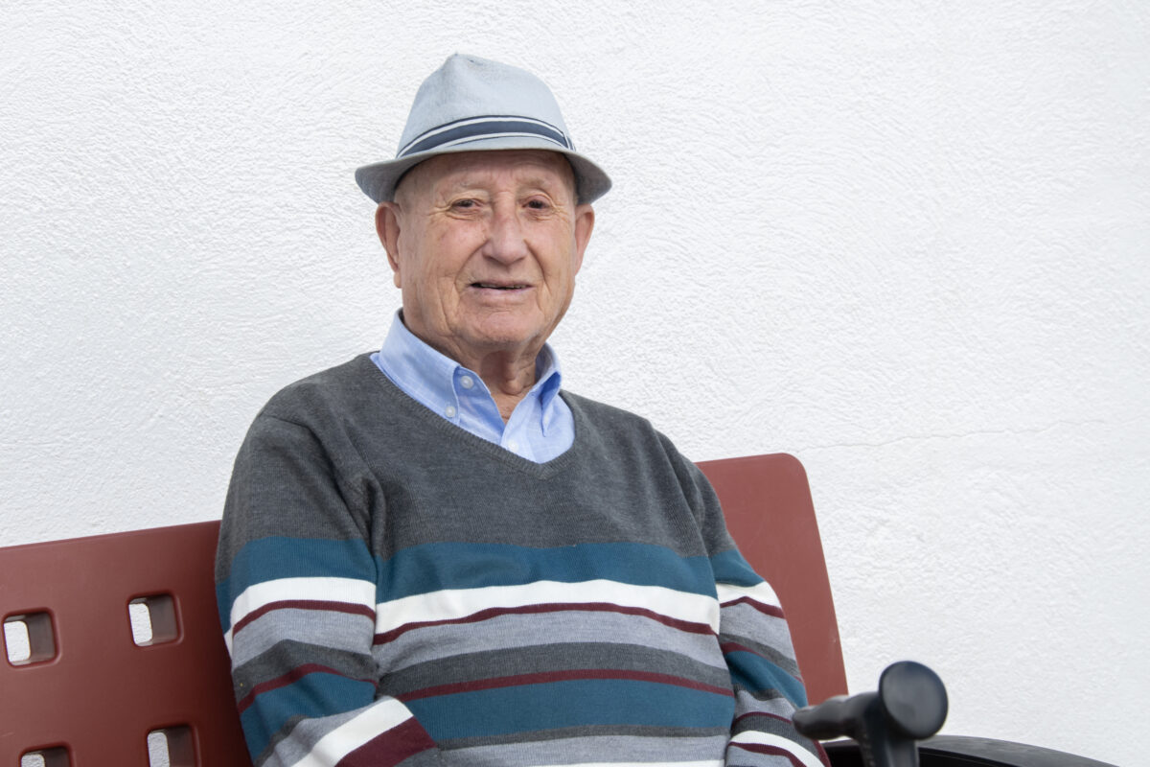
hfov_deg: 28.1
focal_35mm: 72
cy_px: 384
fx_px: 2300
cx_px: 575
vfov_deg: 18.9
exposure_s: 1/200
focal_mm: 48
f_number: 7.1
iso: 200
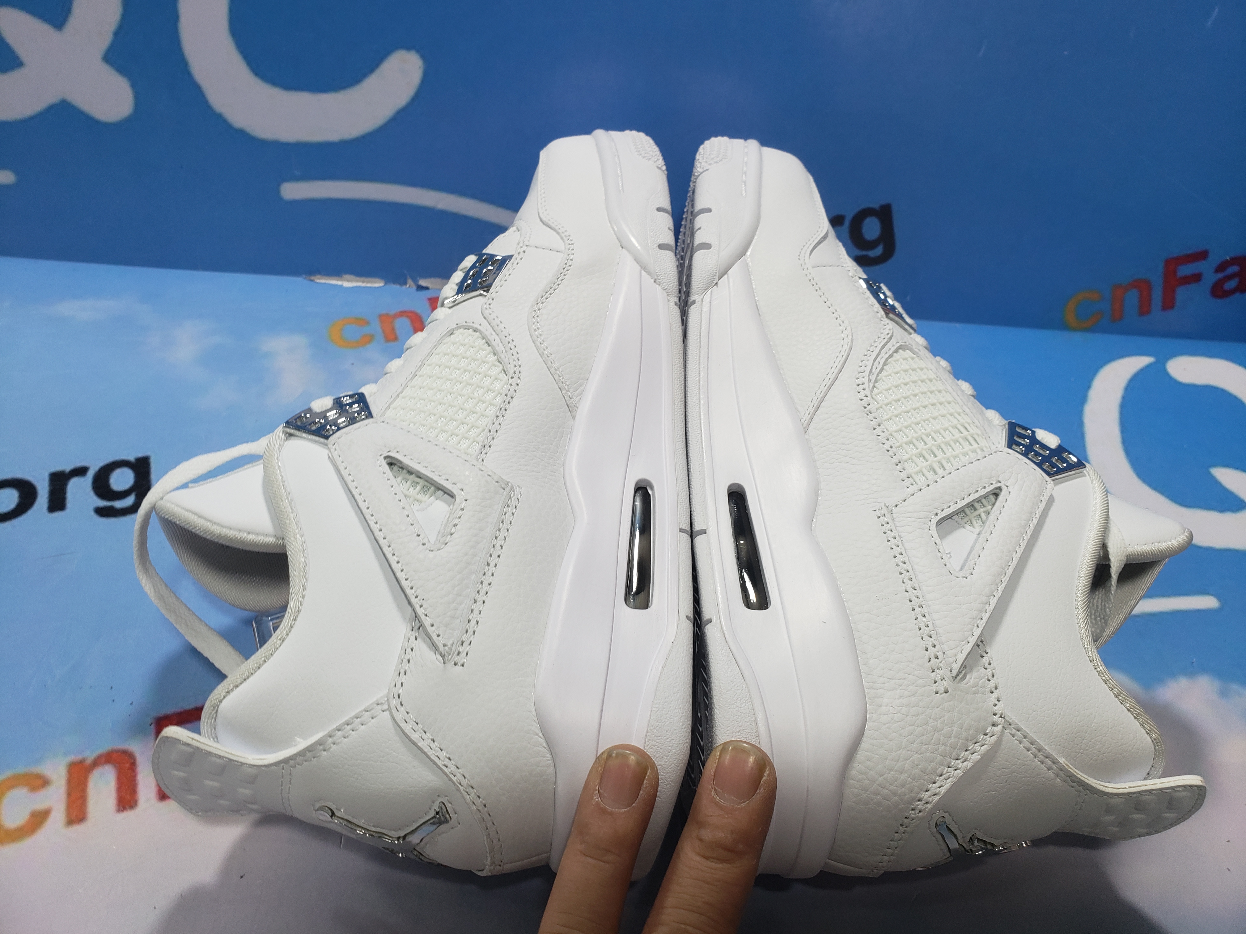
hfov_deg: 67.3
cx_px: 623
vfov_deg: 53.1
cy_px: 467
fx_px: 936
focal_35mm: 26
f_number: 1.5
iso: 50
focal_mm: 4.3
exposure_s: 1/50
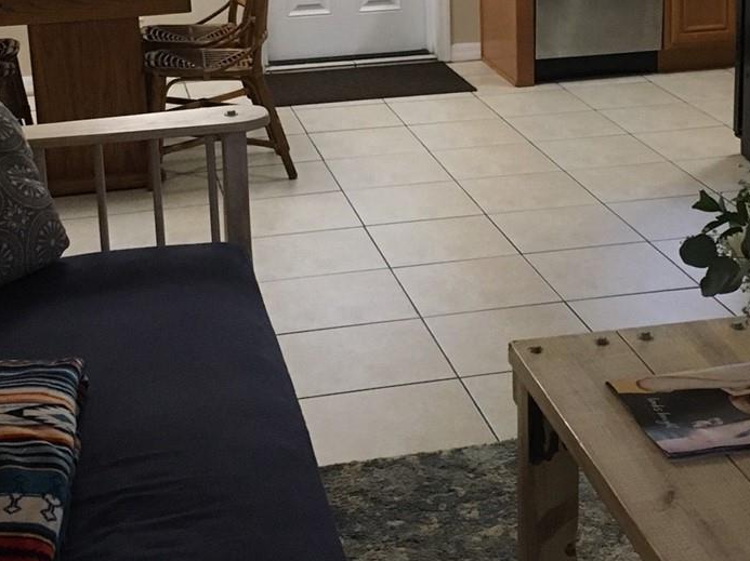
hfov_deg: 28.9
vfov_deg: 21.6
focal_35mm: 67
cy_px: 94
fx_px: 1451
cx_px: 429
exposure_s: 1/30
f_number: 2.2
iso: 160
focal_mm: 4.15
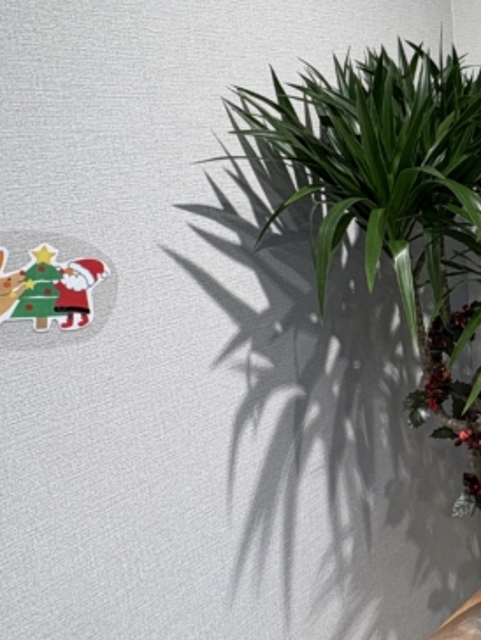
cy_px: 289
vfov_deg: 50.1
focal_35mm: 37
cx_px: 508
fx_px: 685
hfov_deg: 34.3
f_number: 2.2
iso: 160
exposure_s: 1/100
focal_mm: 2.22
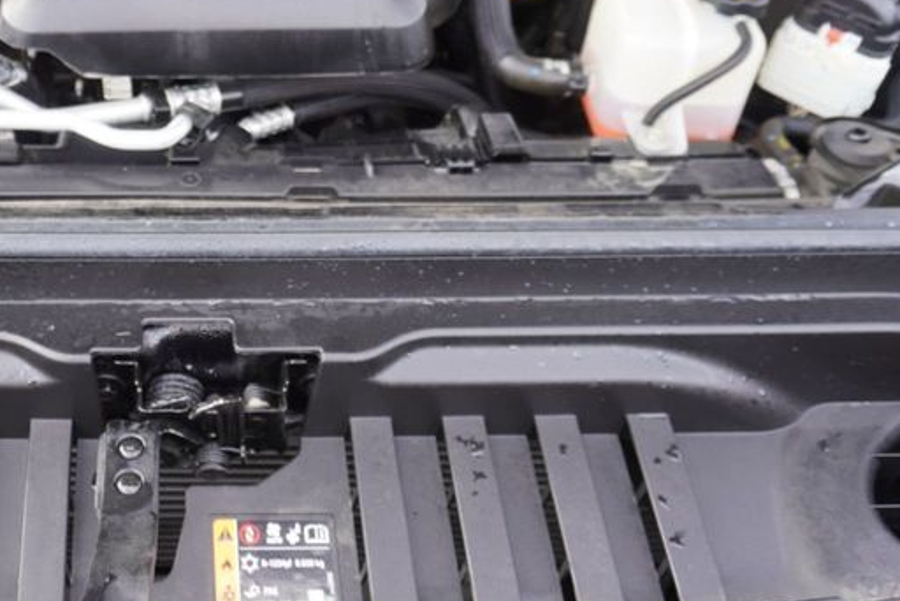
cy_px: 12
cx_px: 155
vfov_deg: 26.7
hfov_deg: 39.2
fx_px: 1201
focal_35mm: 48
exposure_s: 1/60
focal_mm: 16
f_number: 4
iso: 100
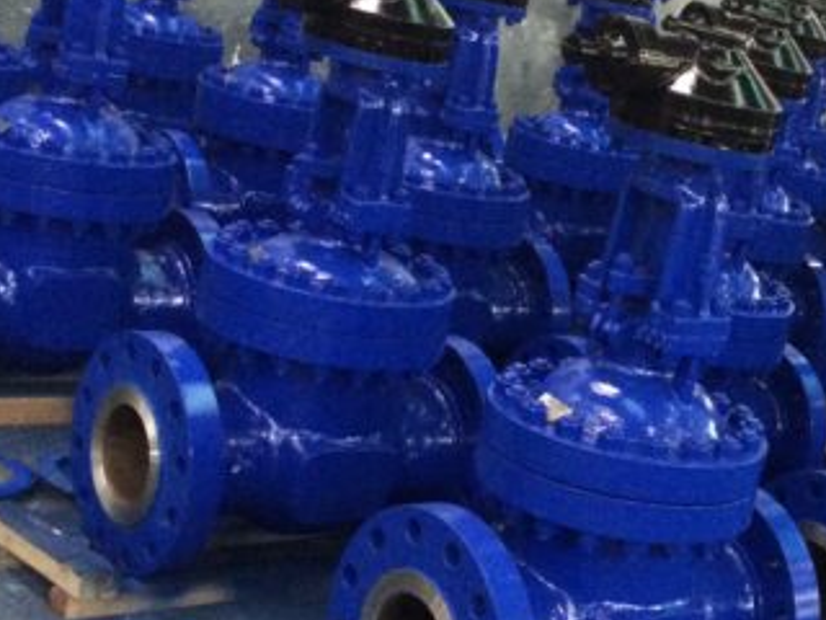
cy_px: 388
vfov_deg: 19.6
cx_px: 857
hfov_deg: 24.6
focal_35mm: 75
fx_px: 1790
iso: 320
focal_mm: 4.12
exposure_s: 1/20
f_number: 2.2
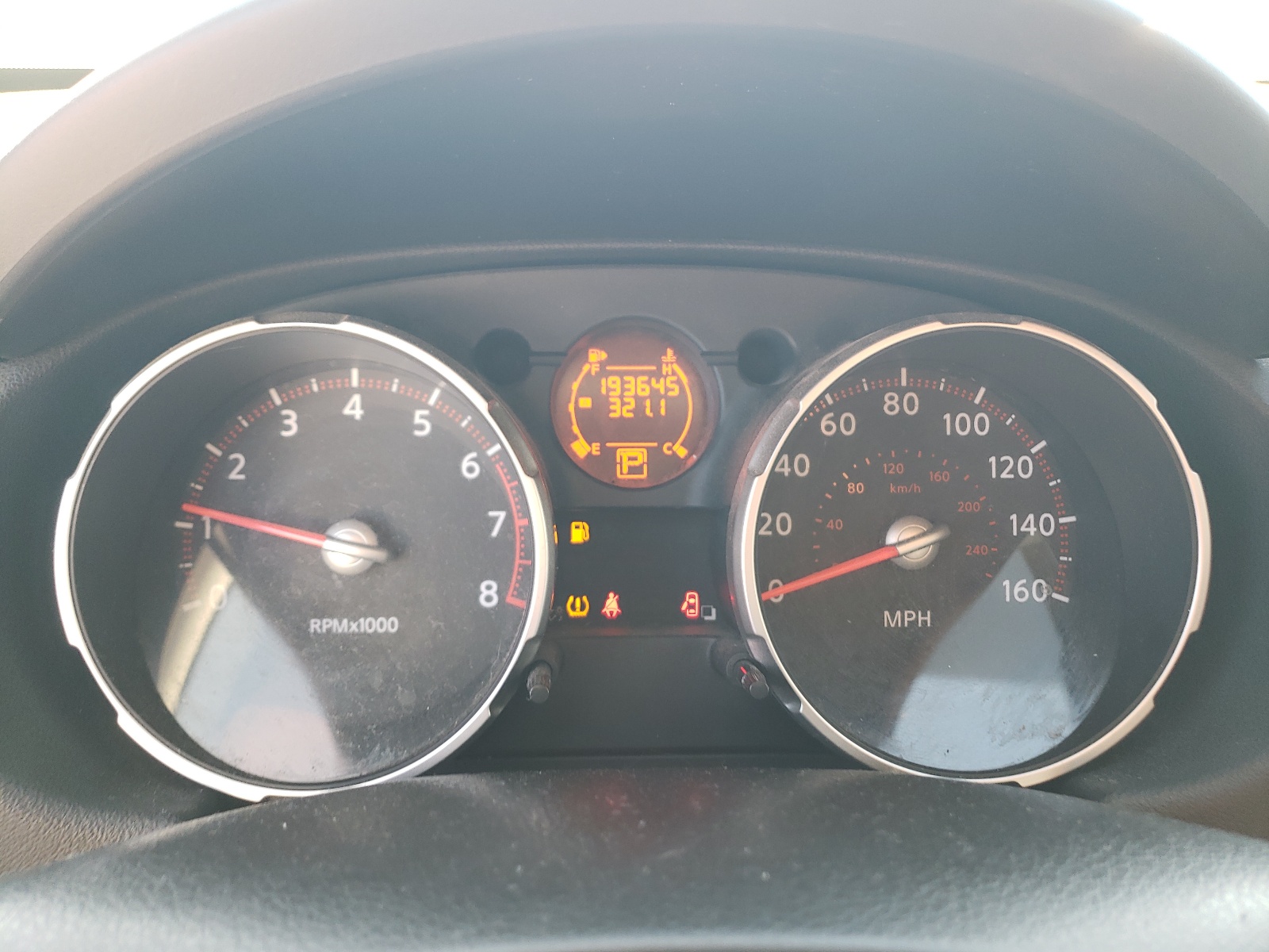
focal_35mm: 26
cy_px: 476
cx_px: 634
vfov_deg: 53.1
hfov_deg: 67.3
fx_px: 953
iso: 60
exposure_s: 1/60.2
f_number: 1.5
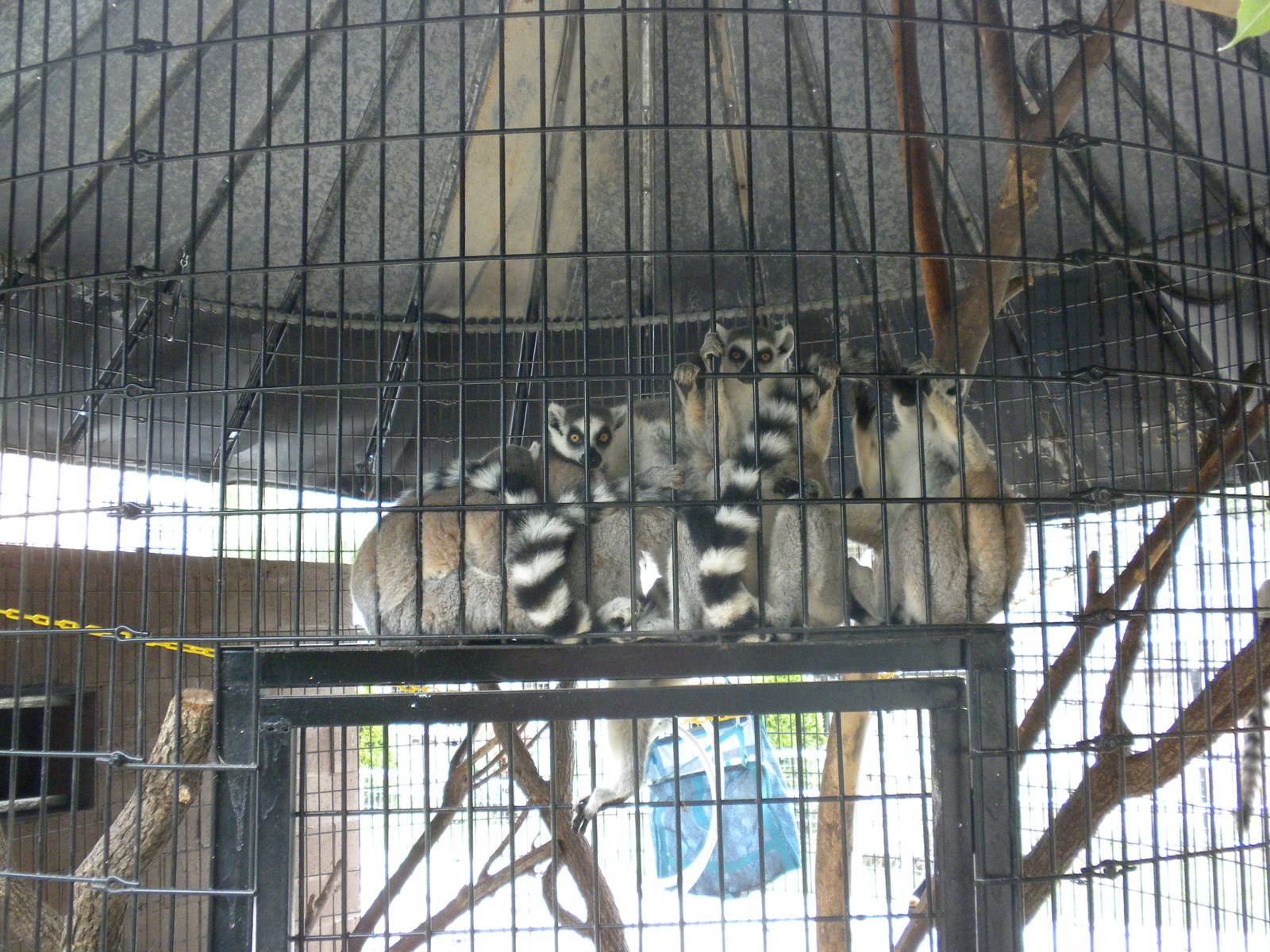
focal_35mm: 37
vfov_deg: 38.7
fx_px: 1357
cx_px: 635
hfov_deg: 50.1
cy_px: 476
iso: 378
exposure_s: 1/46.1
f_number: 3.5
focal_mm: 6.6
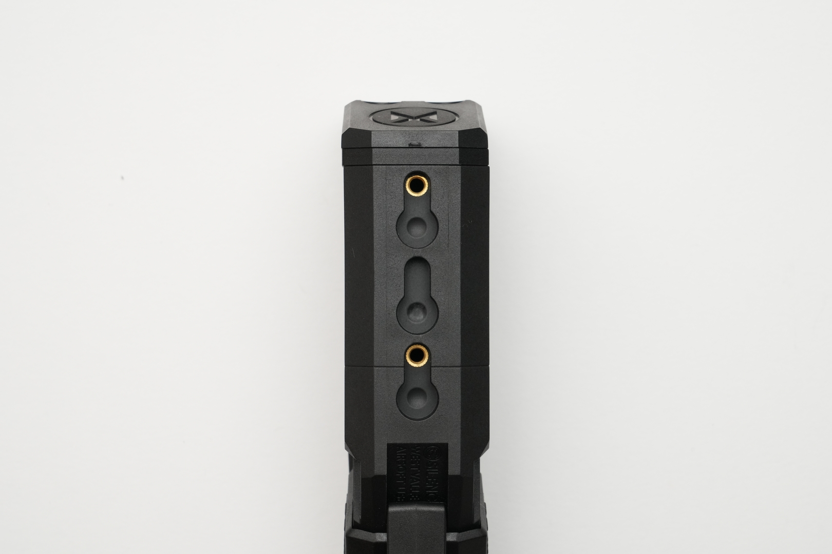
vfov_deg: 13.0
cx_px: 416
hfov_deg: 19.5
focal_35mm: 105
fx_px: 2426
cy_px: 277
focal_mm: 105
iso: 1600
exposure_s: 1/60
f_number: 16
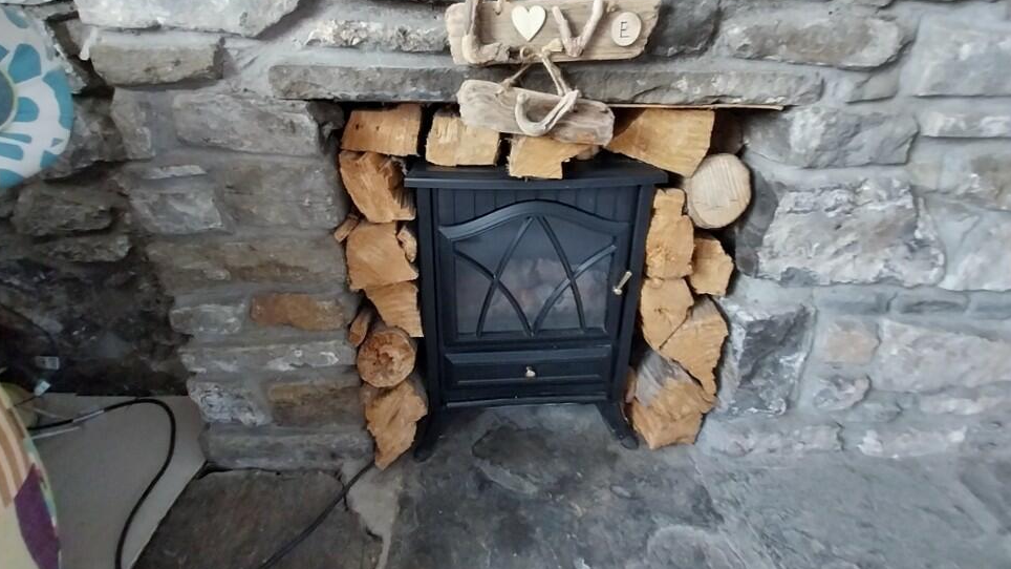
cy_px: 202
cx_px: 493
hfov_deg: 103.0
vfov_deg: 69.0
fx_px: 402
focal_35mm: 15
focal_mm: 1.13
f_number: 2.2
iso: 250
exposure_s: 1/25
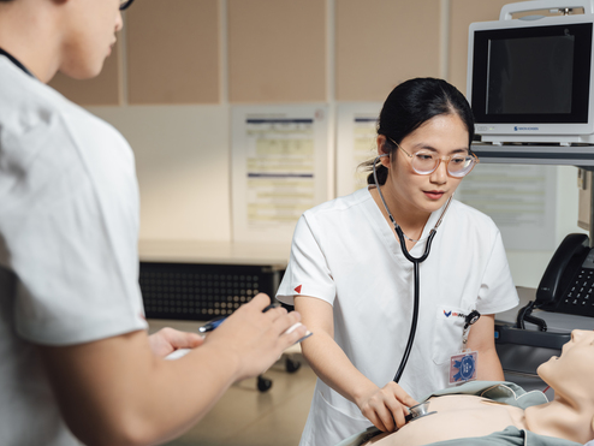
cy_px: 283
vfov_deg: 21.6
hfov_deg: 28.5
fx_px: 1167
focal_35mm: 68
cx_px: 304
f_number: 4
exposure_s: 1/125
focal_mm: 61
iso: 320
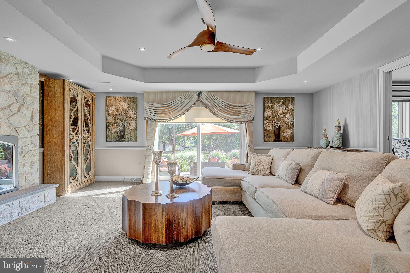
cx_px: 205
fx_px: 171
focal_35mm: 15
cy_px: 136
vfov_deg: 77.3
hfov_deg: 100.4
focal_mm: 15
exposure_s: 1/6
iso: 200
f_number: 8
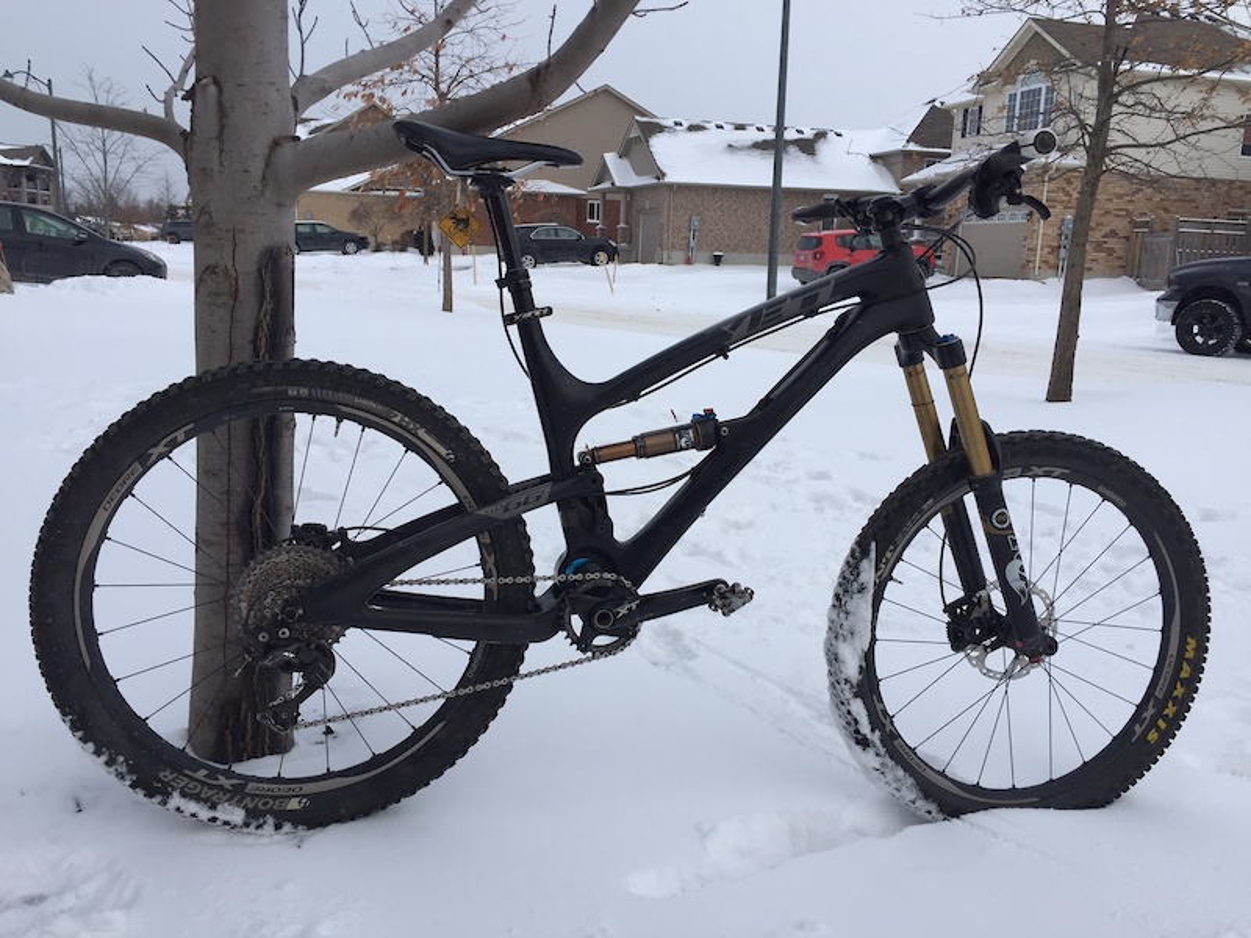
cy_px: 469
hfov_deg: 61.7
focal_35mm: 29
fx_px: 1048
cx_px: 626
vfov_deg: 48.2
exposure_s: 1/775
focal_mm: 4.15
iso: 32
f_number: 2.2
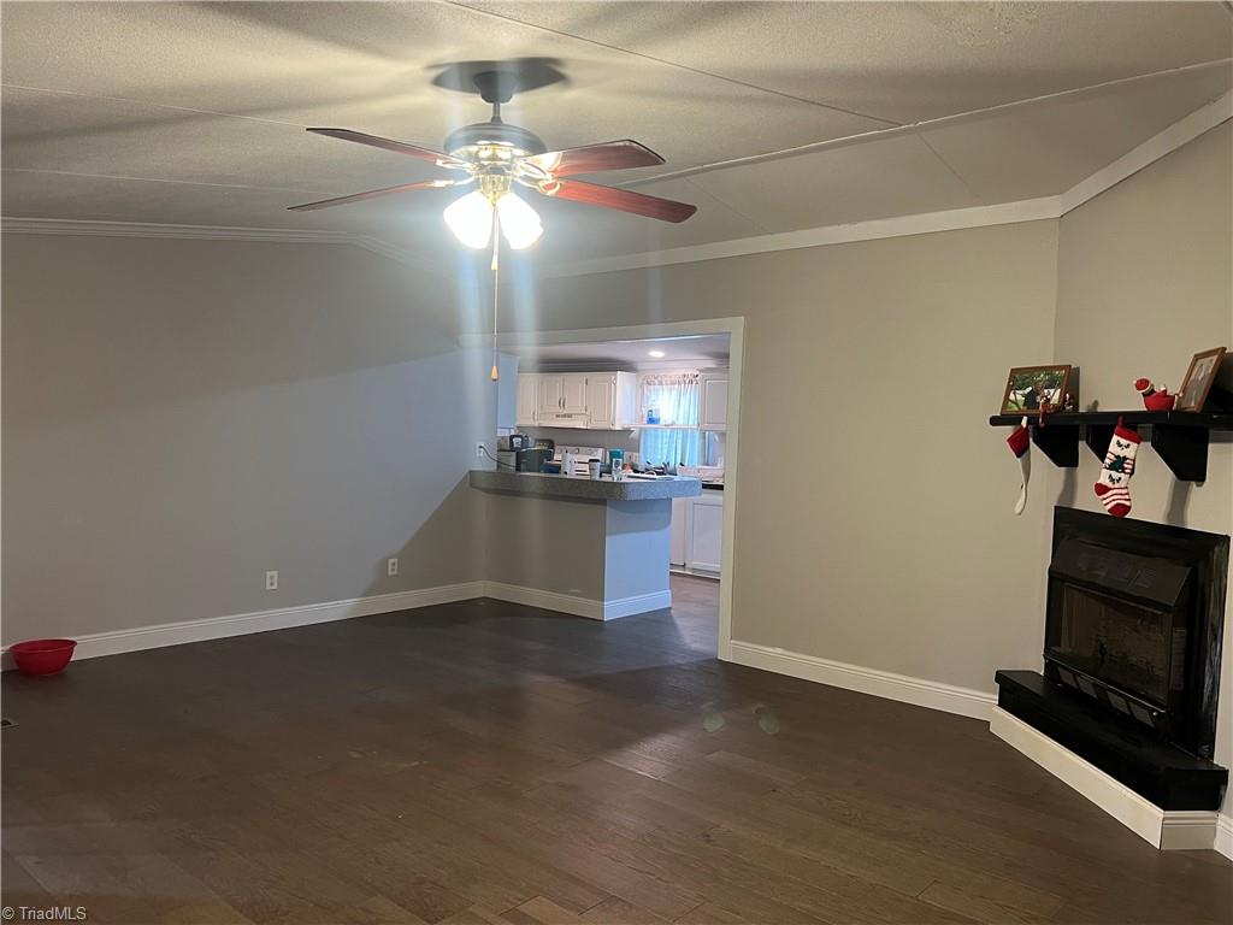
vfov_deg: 53.1
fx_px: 926
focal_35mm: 26
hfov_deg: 67.3
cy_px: 462
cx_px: 616
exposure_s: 1/60
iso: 200
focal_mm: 5.7
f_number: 1.5
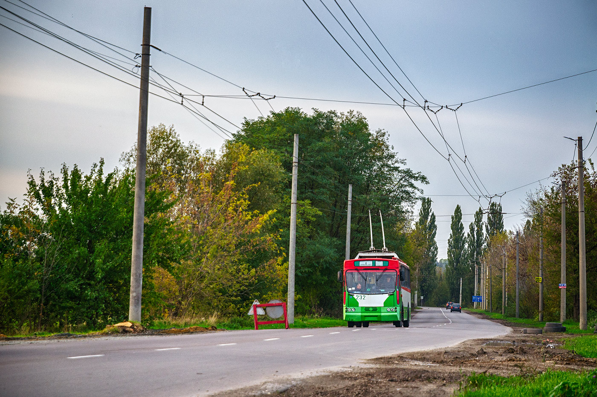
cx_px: 298
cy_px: 198
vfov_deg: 10.7
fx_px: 2113
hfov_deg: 16.1
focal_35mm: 128
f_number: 5.6
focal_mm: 85
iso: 250
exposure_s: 1/250
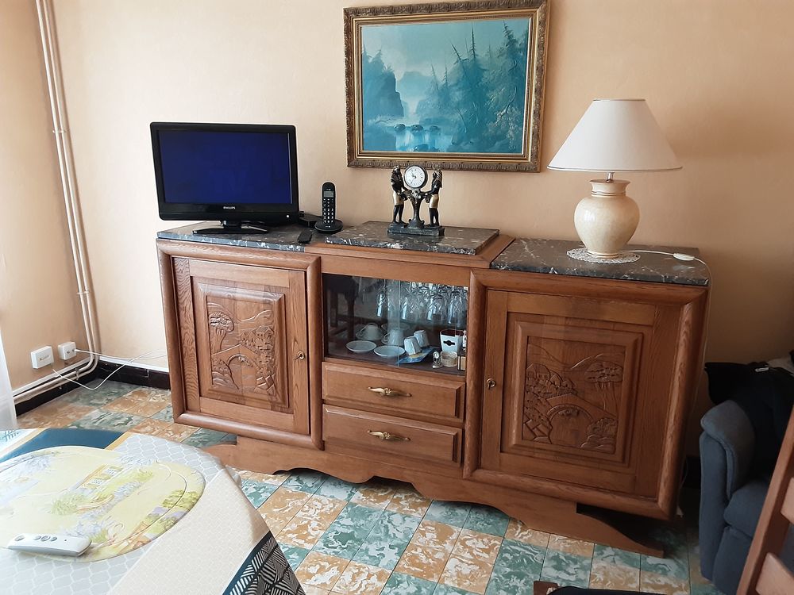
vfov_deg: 49.7
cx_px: 397
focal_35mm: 28
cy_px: 298
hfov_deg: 63.4
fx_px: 642
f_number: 1.9
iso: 200
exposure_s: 1/25
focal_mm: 2.9
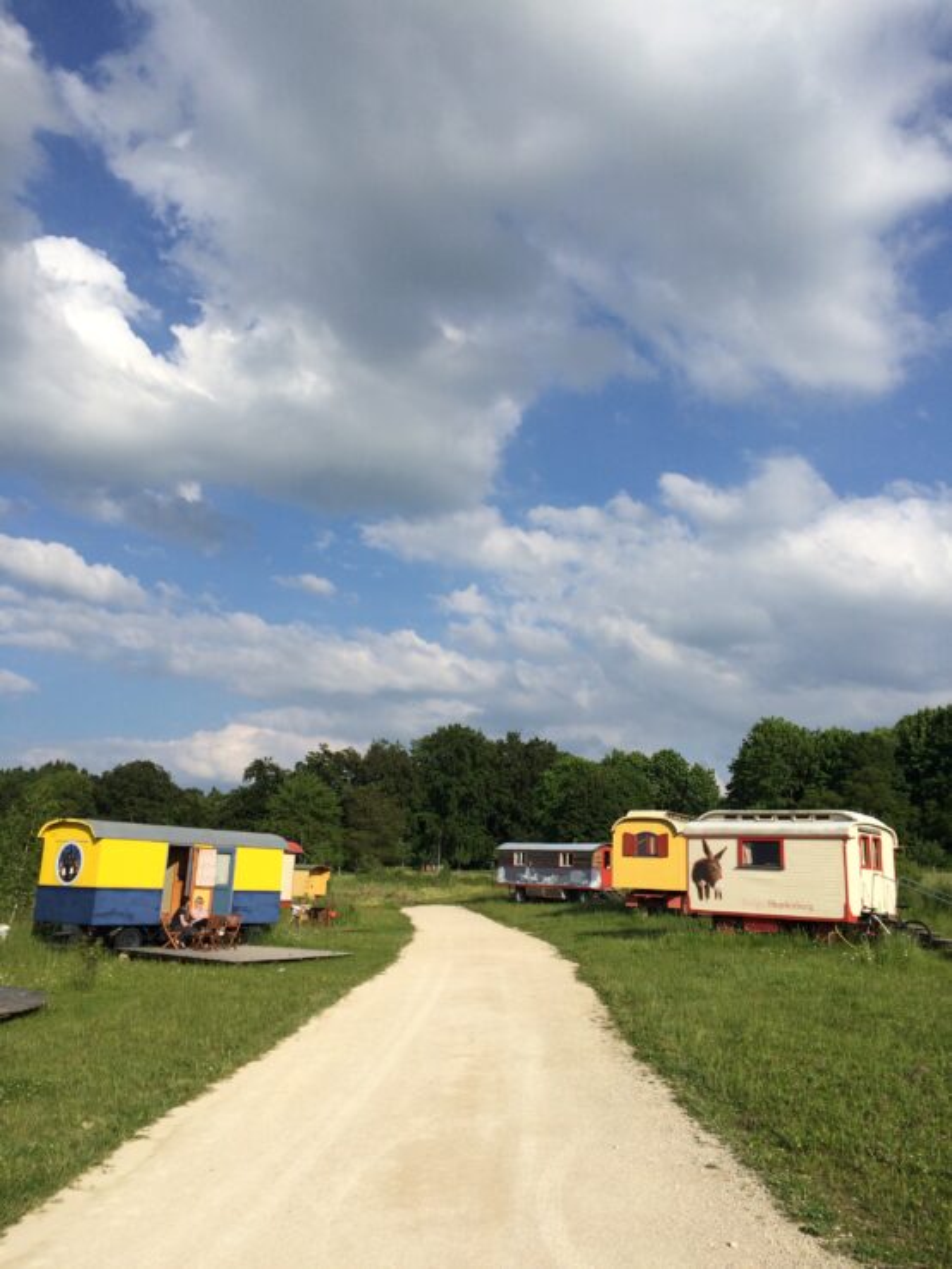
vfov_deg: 61.6
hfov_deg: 48.3
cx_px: 476
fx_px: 1063
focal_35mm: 29
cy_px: 634
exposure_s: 1/3165
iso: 32
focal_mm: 4.15
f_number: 2.2
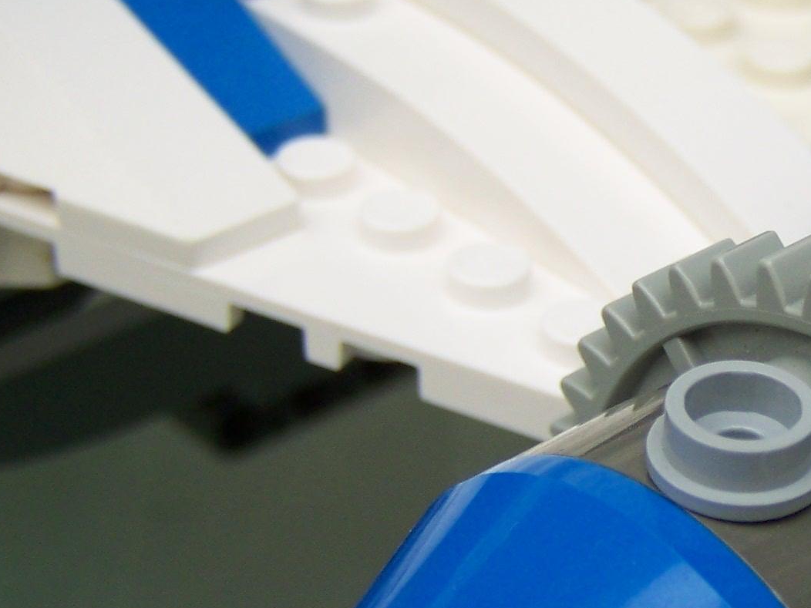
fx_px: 2601
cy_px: 336
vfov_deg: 13.3
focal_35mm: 111
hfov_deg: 17.3
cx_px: 807
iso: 64
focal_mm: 6.3
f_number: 2.8
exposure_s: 1/200
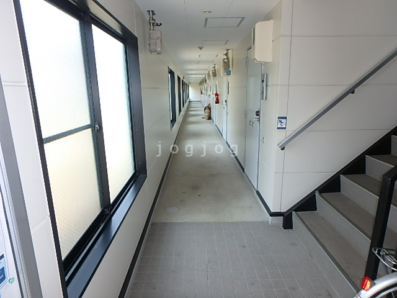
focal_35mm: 21
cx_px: 198
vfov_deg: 63.4
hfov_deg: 79.0
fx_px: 241
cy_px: 149
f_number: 3.5
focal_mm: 3.7
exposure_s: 1/80
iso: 125
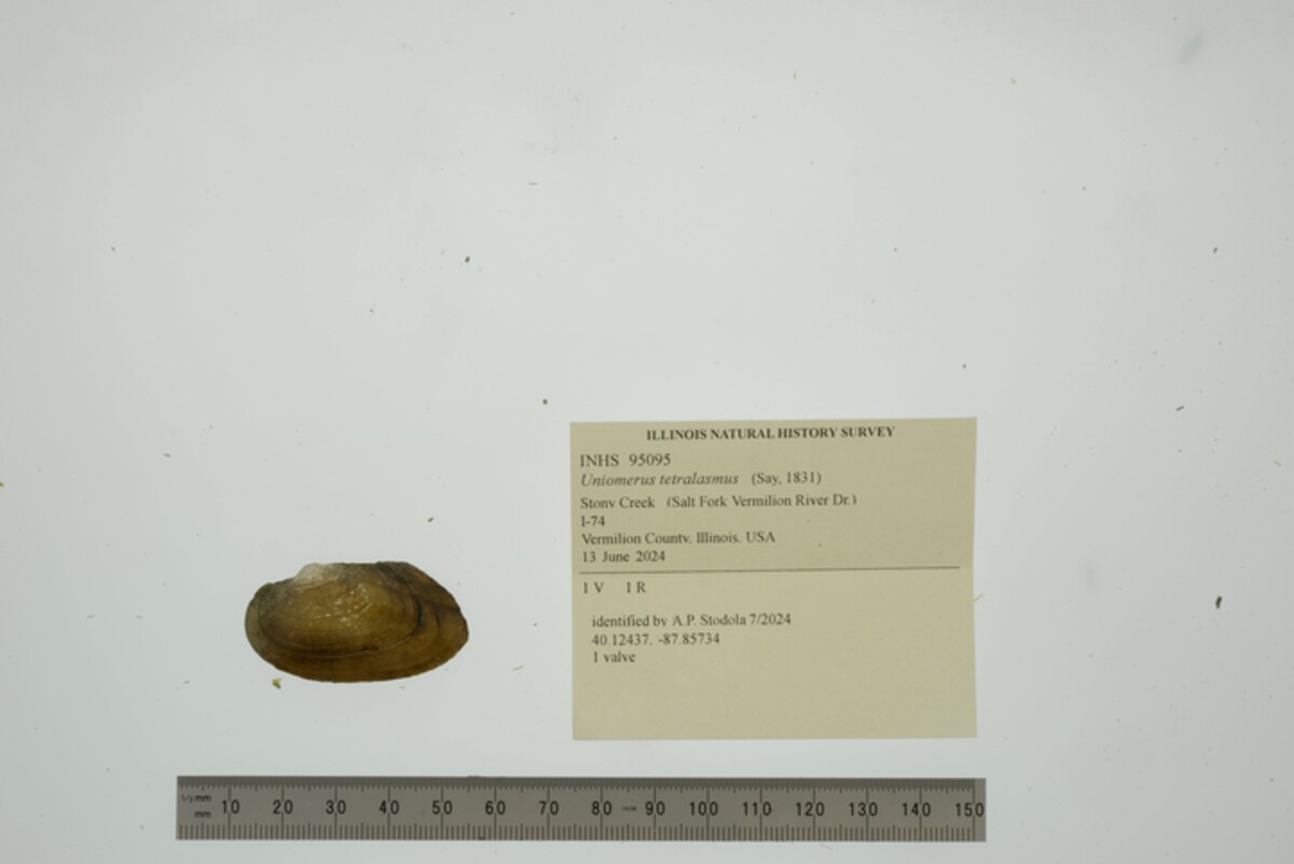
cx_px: 647
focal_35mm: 60
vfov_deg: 22.6
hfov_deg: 33.4
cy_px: 432
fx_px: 2157
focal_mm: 60
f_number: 32
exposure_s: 1/13
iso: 100
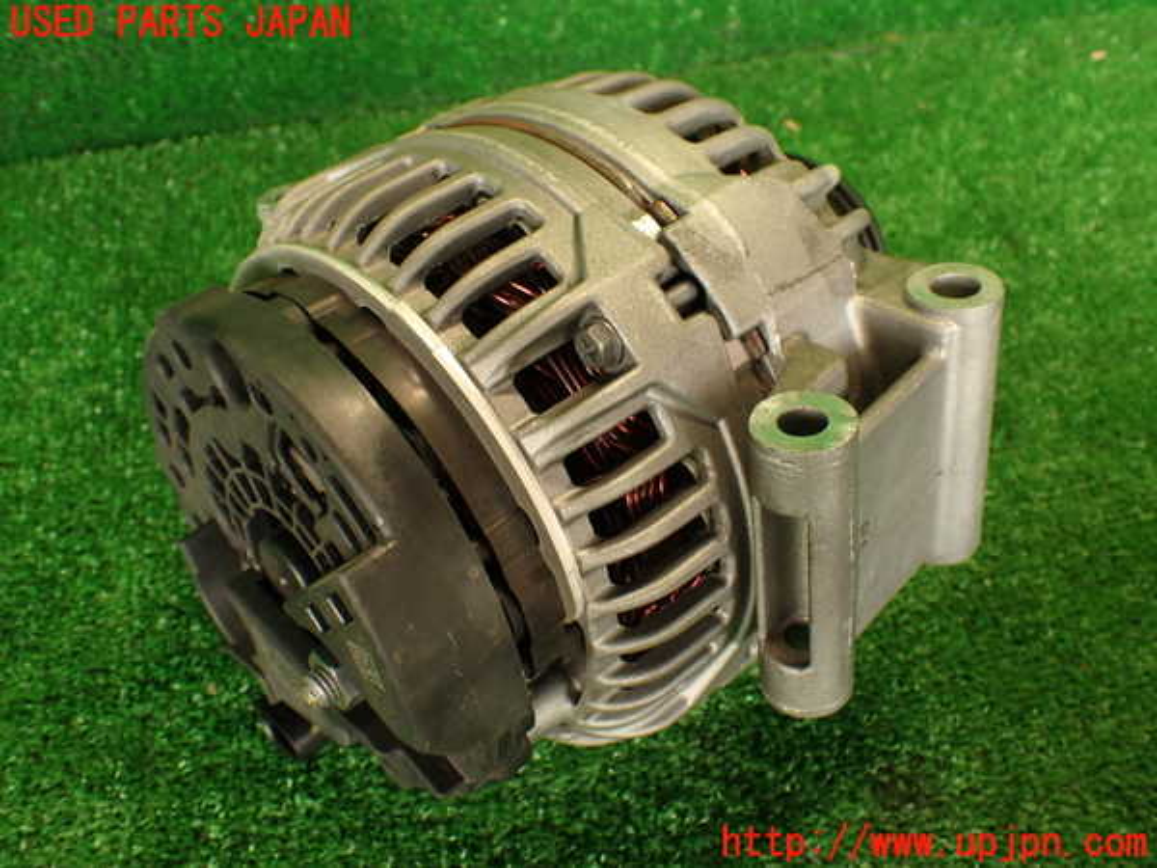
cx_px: 578
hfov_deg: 51.4
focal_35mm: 36
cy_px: 434
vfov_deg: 39.7
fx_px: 1203
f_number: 2.5
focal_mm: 6.37
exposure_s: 1/40
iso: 200
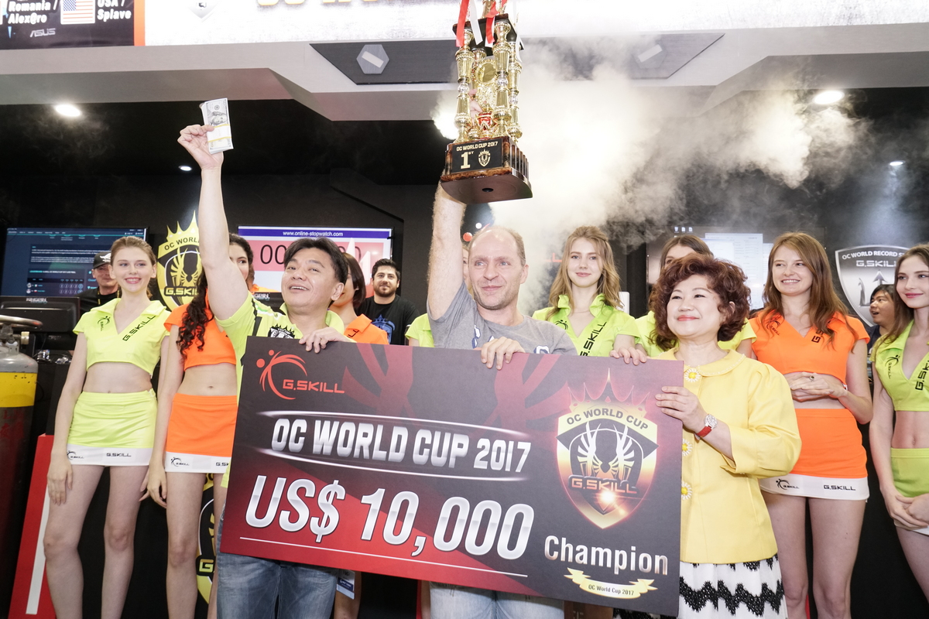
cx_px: 464
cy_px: 310
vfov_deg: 53.1
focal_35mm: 24
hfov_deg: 73.7
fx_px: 619
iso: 3200
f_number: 7.1
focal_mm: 24
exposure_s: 1/60
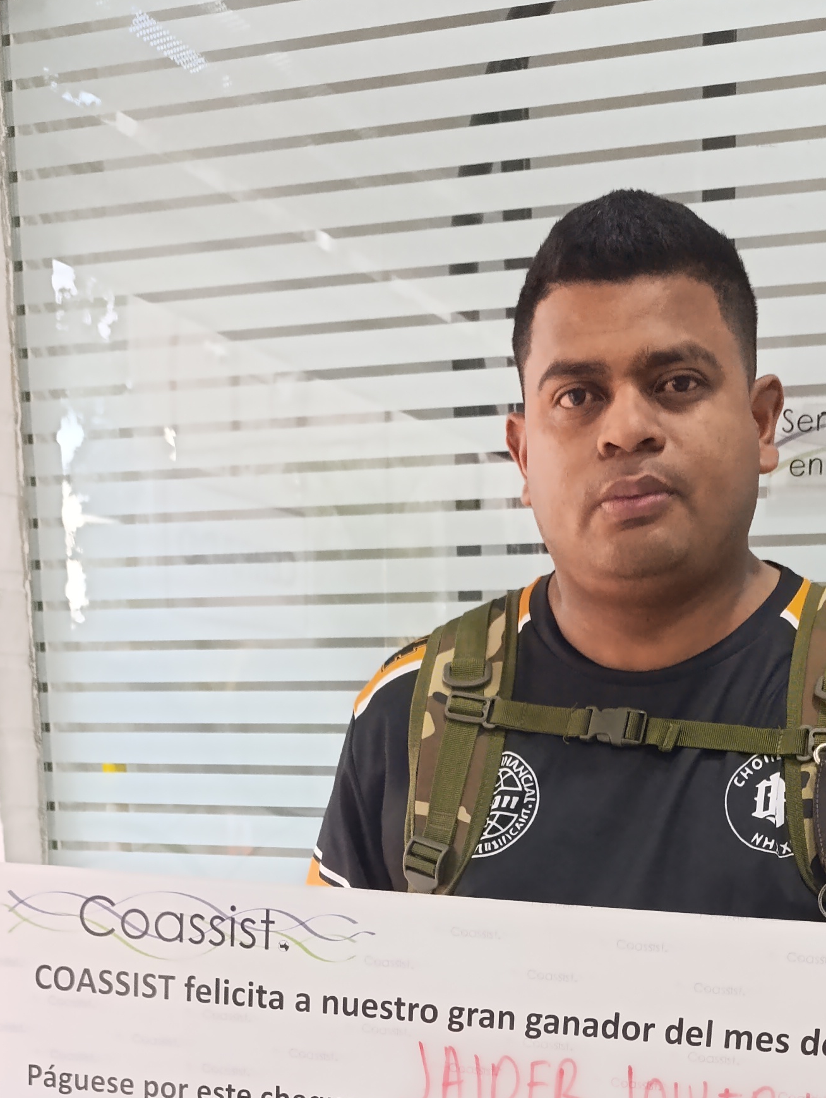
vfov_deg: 31.9
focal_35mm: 54
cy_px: 1169
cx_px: 563
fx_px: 1714
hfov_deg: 26.9
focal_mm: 6.14
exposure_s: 1/120
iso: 1000
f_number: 1.6
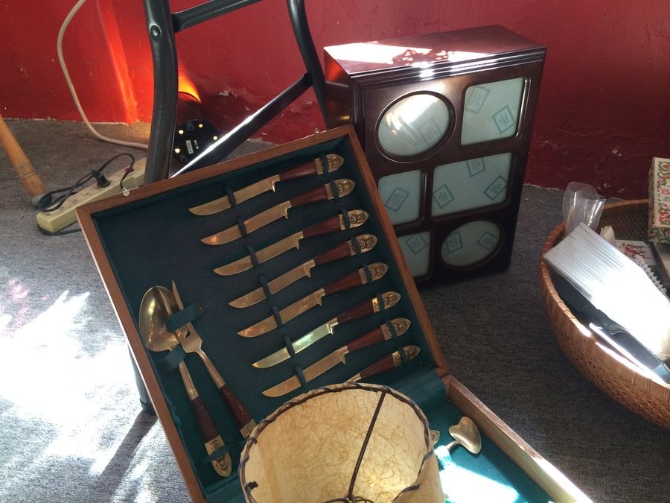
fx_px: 581
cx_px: 335
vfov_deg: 46.8
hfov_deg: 60.0
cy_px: 252
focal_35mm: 30
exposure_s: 1/30
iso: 50
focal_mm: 4.12
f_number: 2.2
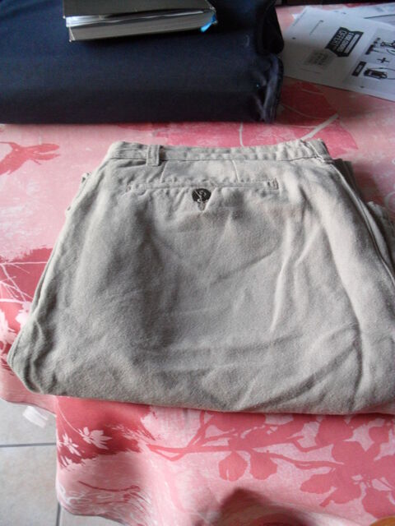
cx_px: 198
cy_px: 263
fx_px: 533
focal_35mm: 35
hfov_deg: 40.7
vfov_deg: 52.6
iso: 200
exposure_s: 1/15
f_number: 3
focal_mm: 6.3
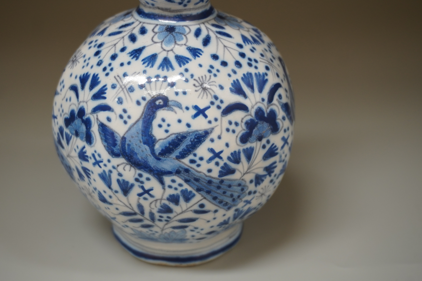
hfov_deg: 35.3
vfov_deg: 23.9
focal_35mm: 57
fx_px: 662
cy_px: 148
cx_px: 200
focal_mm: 35
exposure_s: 1/50
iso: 640
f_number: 5.6
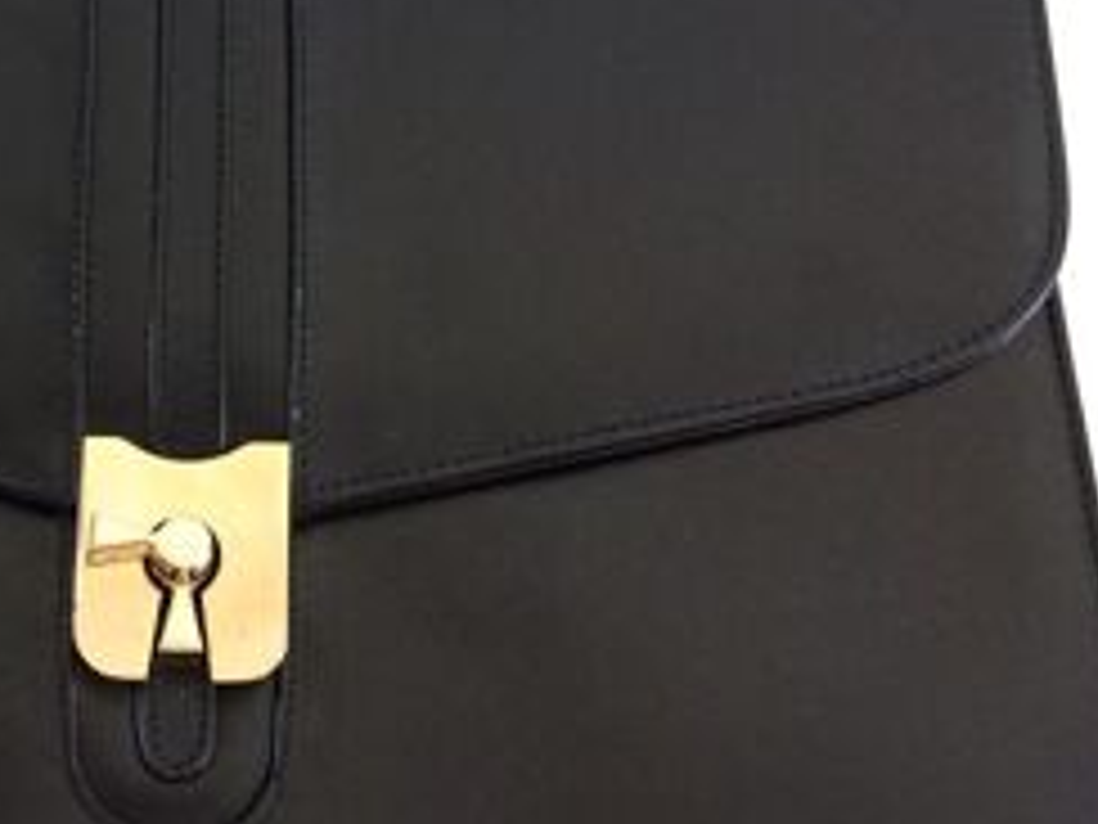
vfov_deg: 25.6
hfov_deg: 32.4
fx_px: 1808
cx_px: 144
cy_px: 342
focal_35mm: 57
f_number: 2.2
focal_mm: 4.15
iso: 320
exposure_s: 1/20
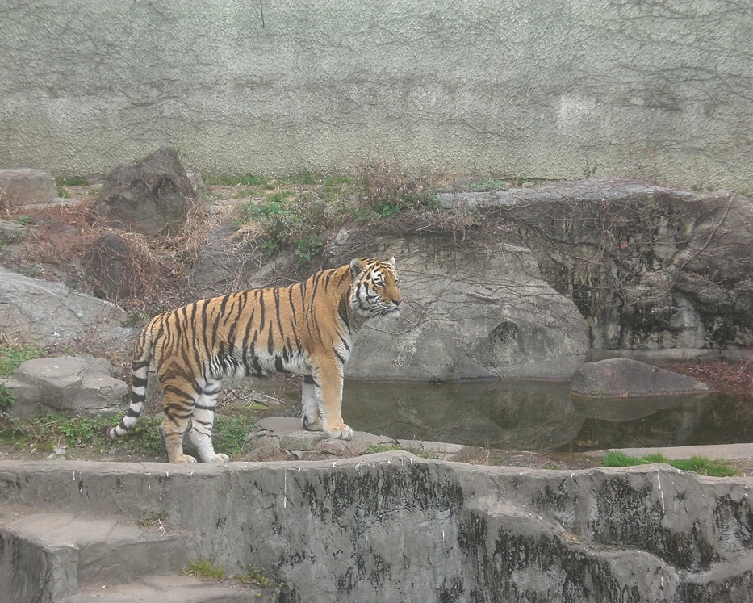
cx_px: 359
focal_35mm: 91
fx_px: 2029
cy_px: 301
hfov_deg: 21.0
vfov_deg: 16.9
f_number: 5
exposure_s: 1/80
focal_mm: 14.49
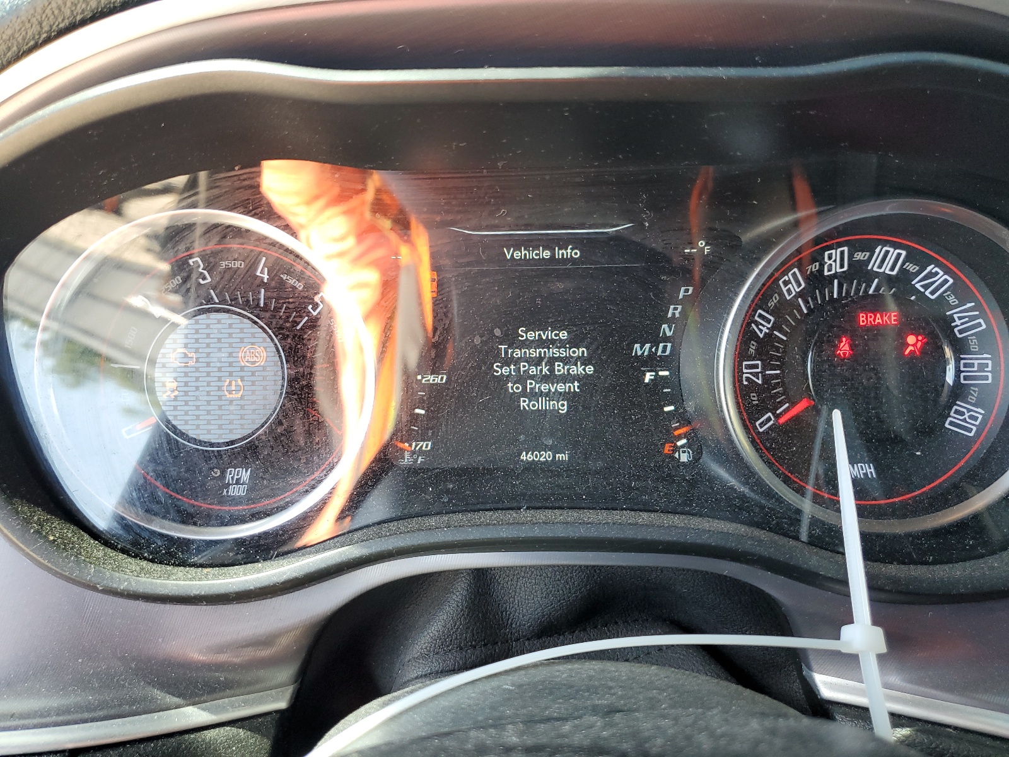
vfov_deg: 53.1
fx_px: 758
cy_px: 378
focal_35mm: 26
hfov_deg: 67.3
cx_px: 504
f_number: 1.5
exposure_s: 1/120
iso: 66
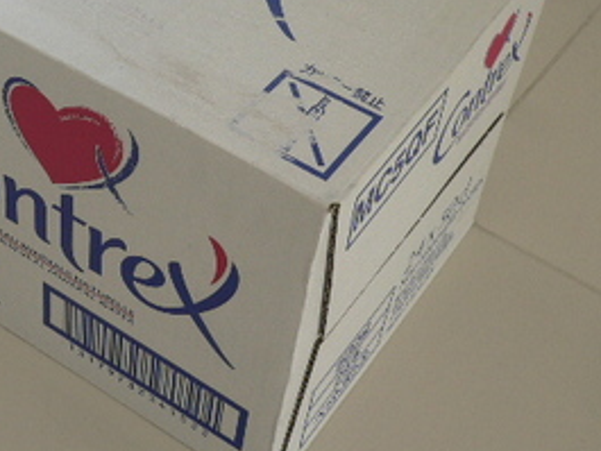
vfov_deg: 22.0
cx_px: 132
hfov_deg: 28.8
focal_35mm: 66
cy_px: 99
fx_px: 1146
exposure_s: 1/125
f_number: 2.8
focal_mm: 5.8
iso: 100
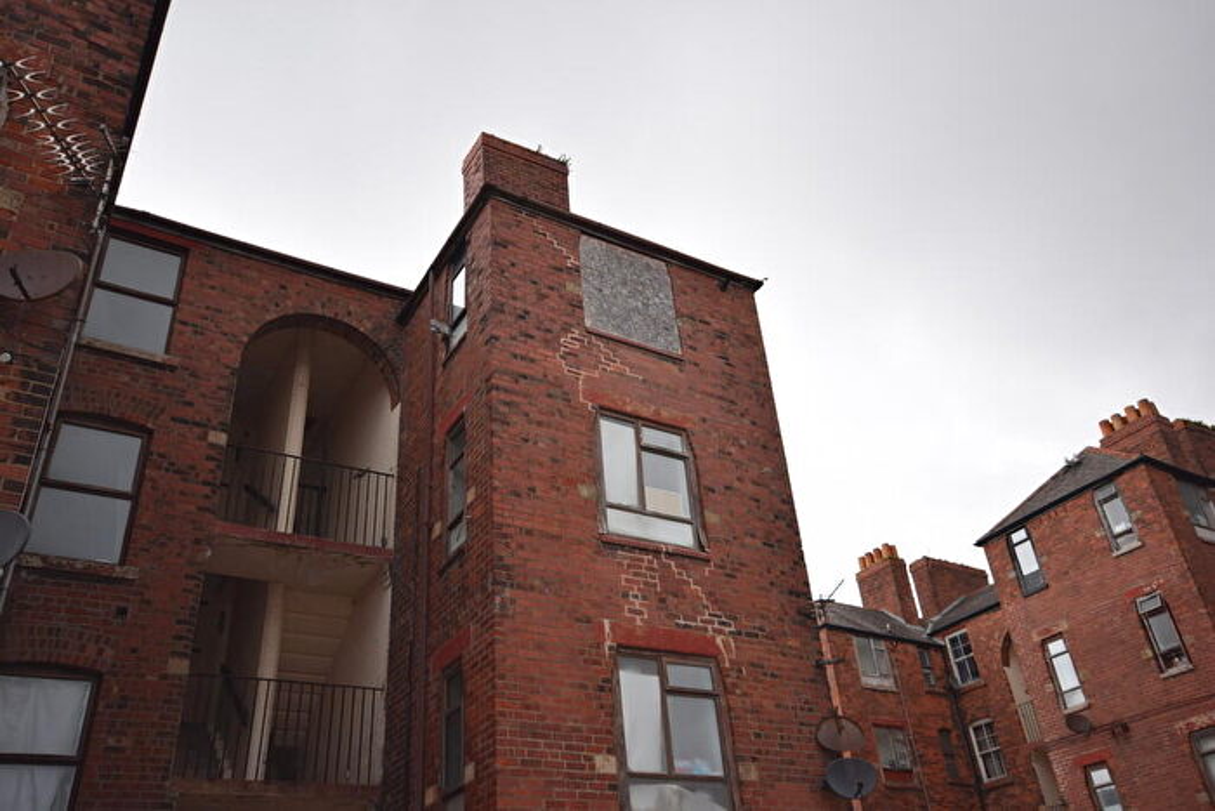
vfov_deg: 43.6
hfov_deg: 61.9
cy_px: 406
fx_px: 1013
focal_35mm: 30
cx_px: 608
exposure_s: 1/160
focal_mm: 20
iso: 100
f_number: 6.3
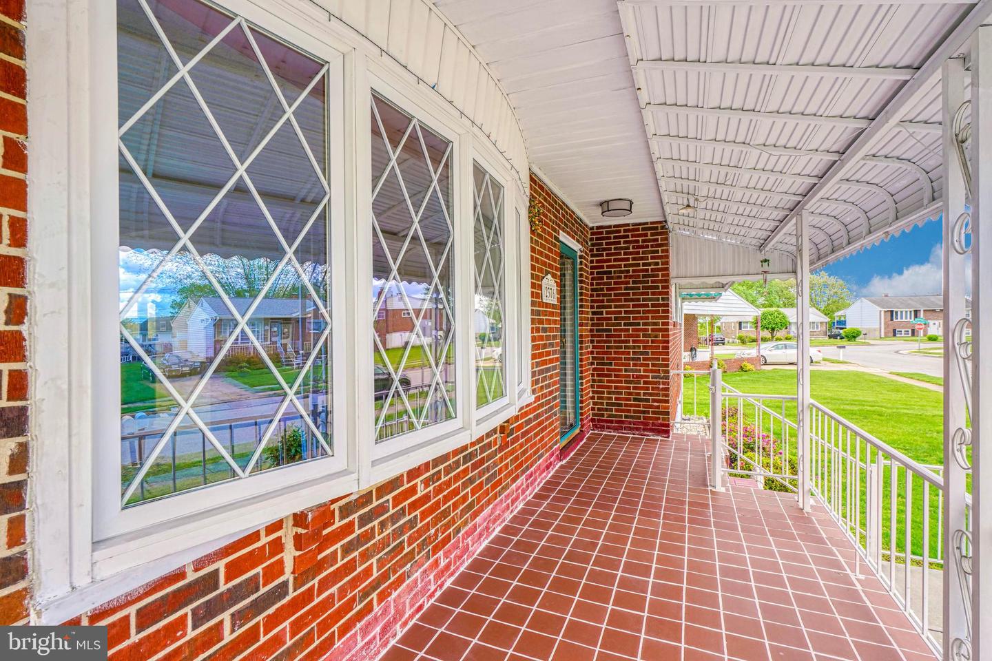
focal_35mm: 16
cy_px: 330
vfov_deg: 73.7
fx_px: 441
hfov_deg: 96.7
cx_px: 496
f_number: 11
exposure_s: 1/4000
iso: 400
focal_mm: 16
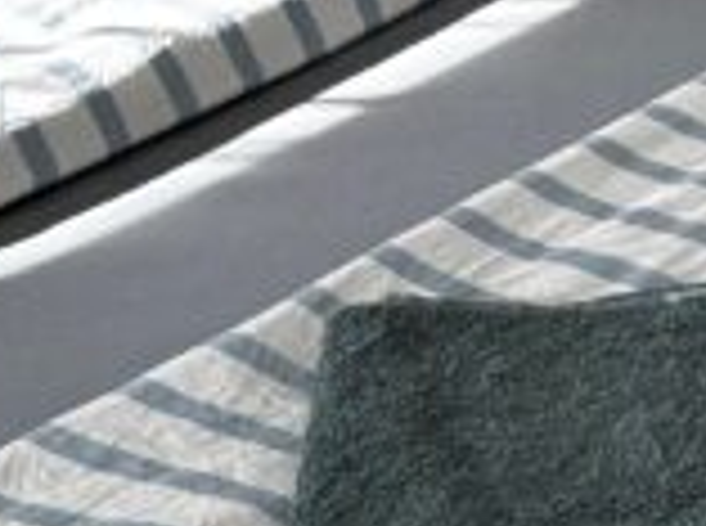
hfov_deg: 11.5
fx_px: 3195
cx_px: 1372
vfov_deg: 8.8
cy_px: -589
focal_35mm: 157
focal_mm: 6.76
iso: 64
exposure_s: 1/199
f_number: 1.78
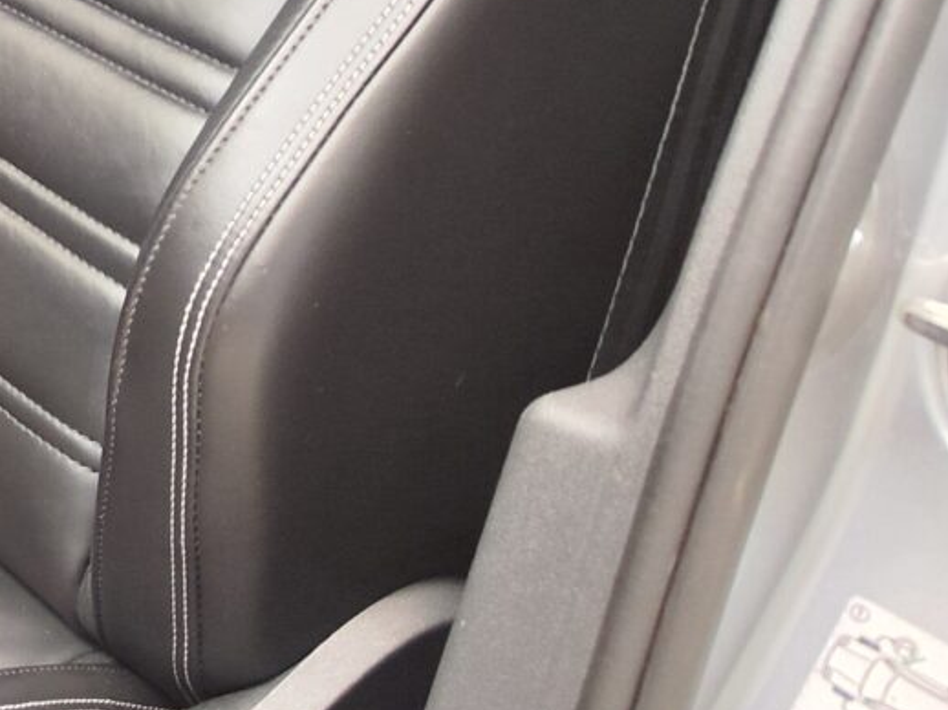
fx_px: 2190
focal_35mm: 80
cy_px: -168
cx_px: -622
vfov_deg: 17.5
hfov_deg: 19.8
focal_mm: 7.01
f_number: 1.69
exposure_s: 1/50
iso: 382
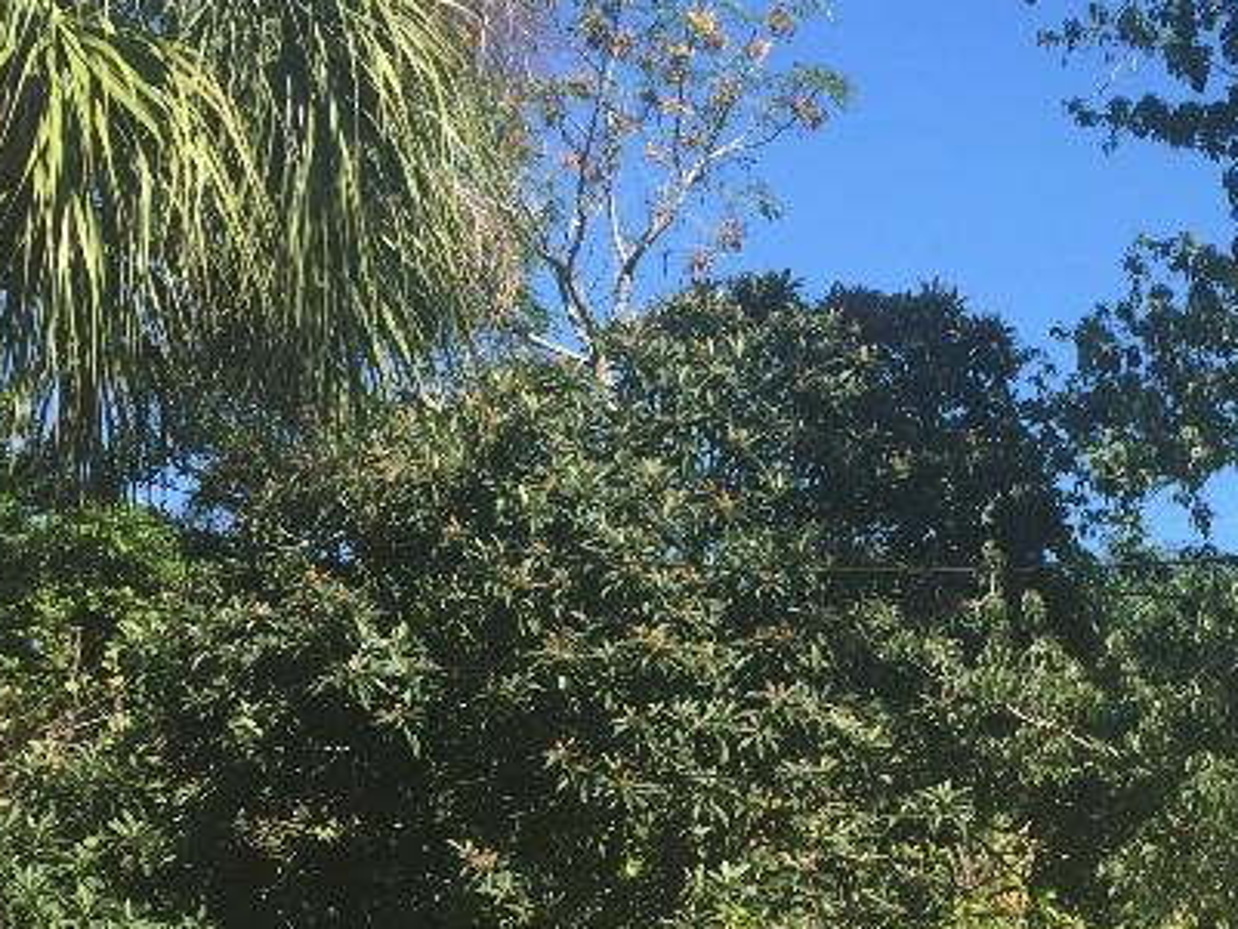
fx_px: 2647
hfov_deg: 26.0
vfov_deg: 19.3
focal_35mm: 74
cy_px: 935
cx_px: 942
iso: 32
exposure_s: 1/860
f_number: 2.2
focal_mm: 4.15
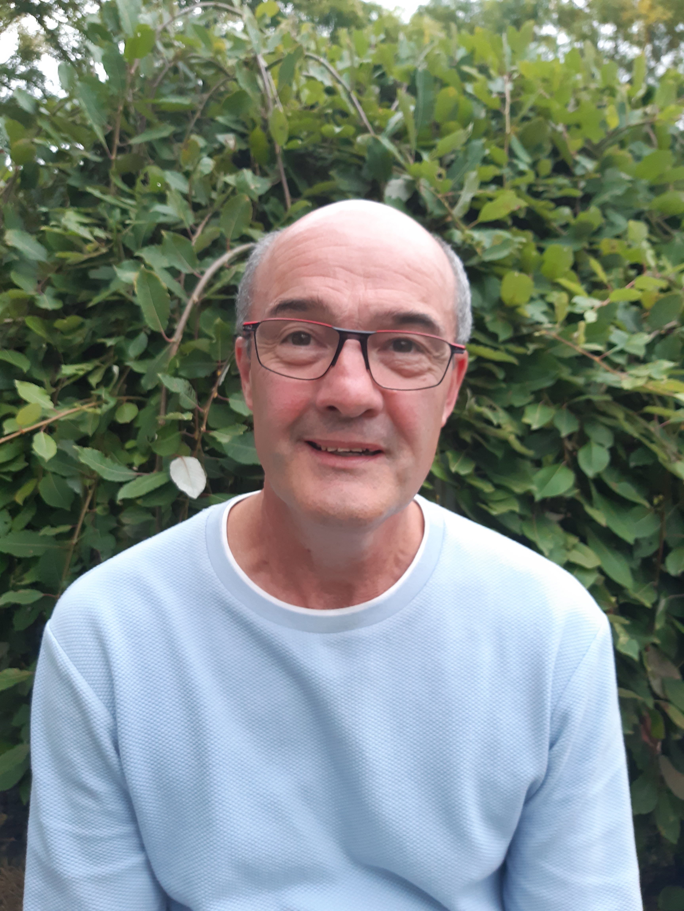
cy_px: 456
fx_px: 685
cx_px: 342
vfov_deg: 67.3
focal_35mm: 26
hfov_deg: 53.1
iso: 125
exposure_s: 1/50
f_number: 1.7
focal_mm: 3.92
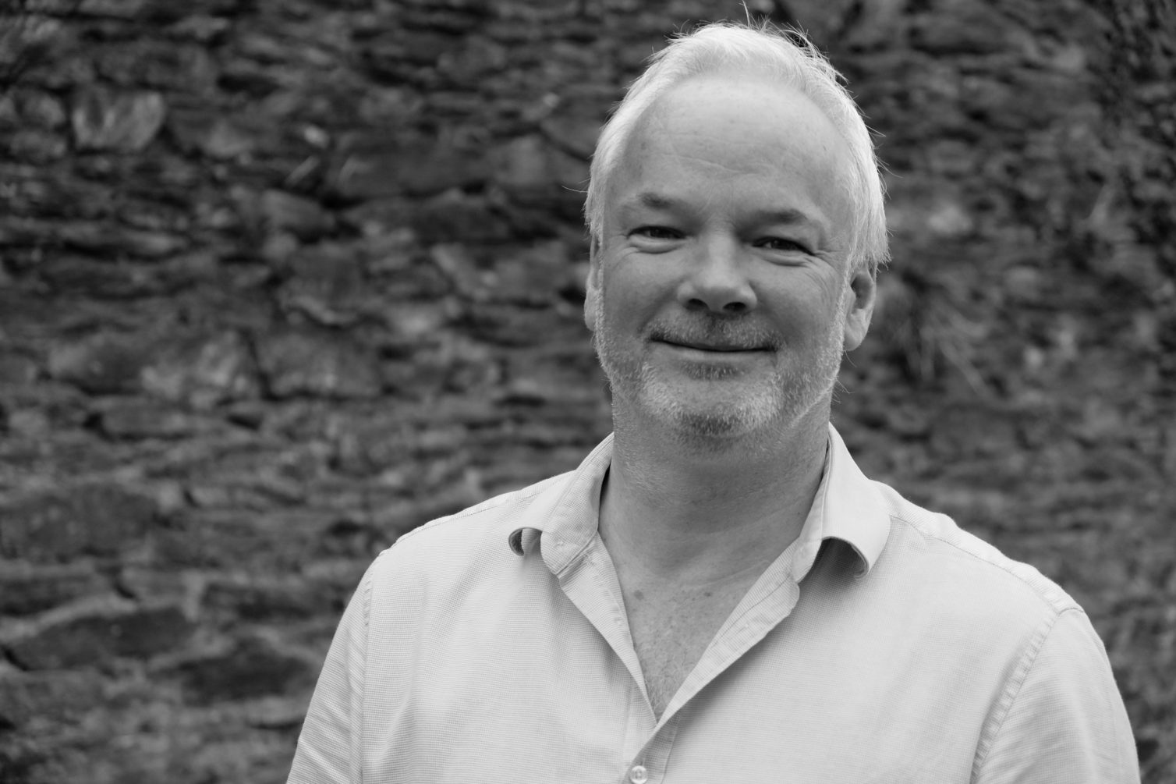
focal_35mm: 83
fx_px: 2711
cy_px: 392
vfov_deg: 16.5
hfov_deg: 24.5
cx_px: 588
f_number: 4
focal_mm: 55
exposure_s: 1/1250
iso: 1000
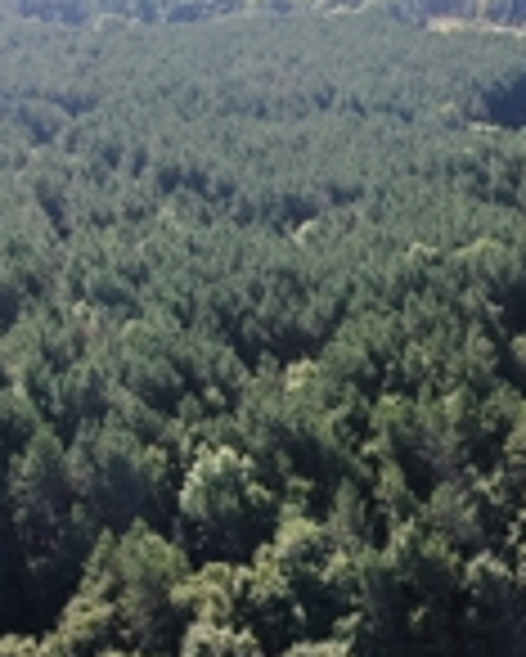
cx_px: 548
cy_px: 356
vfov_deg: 29.5
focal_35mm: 64
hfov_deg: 22.8
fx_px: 1244
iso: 110
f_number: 2.8
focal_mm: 4.39
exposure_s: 1/500
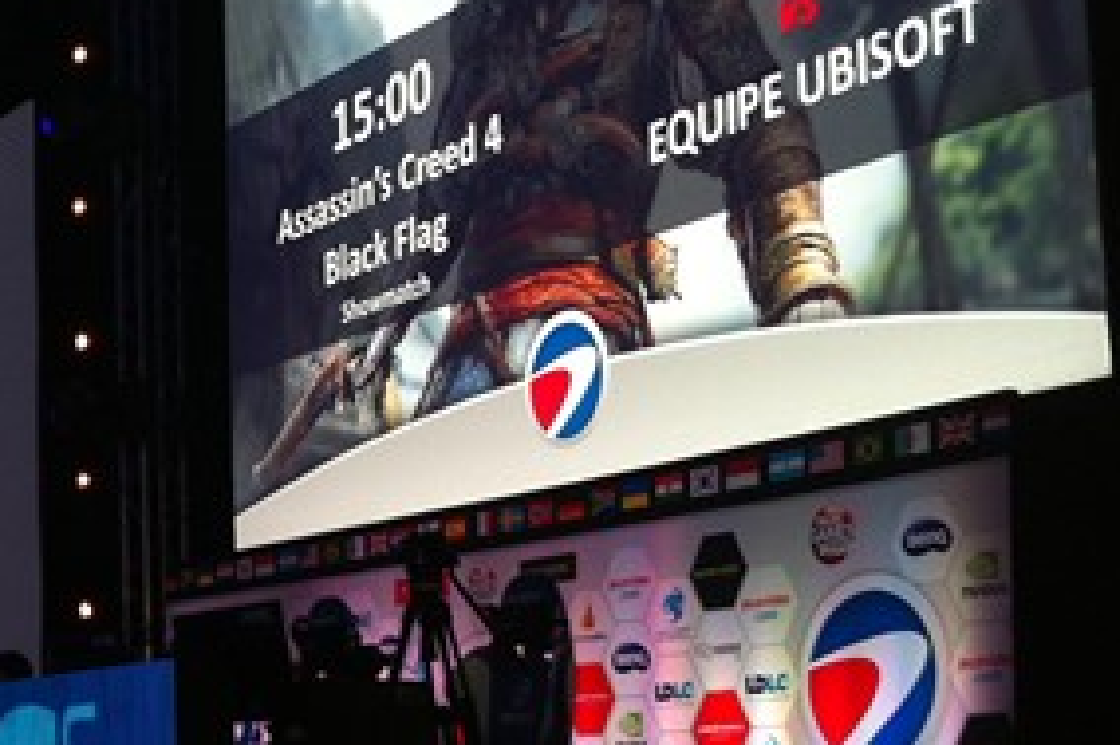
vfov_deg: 16.6
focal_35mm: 82
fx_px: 2550
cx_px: -103
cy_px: 552
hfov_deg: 23.3
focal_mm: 3.85
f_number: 2.8
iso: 80
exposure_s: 1/15
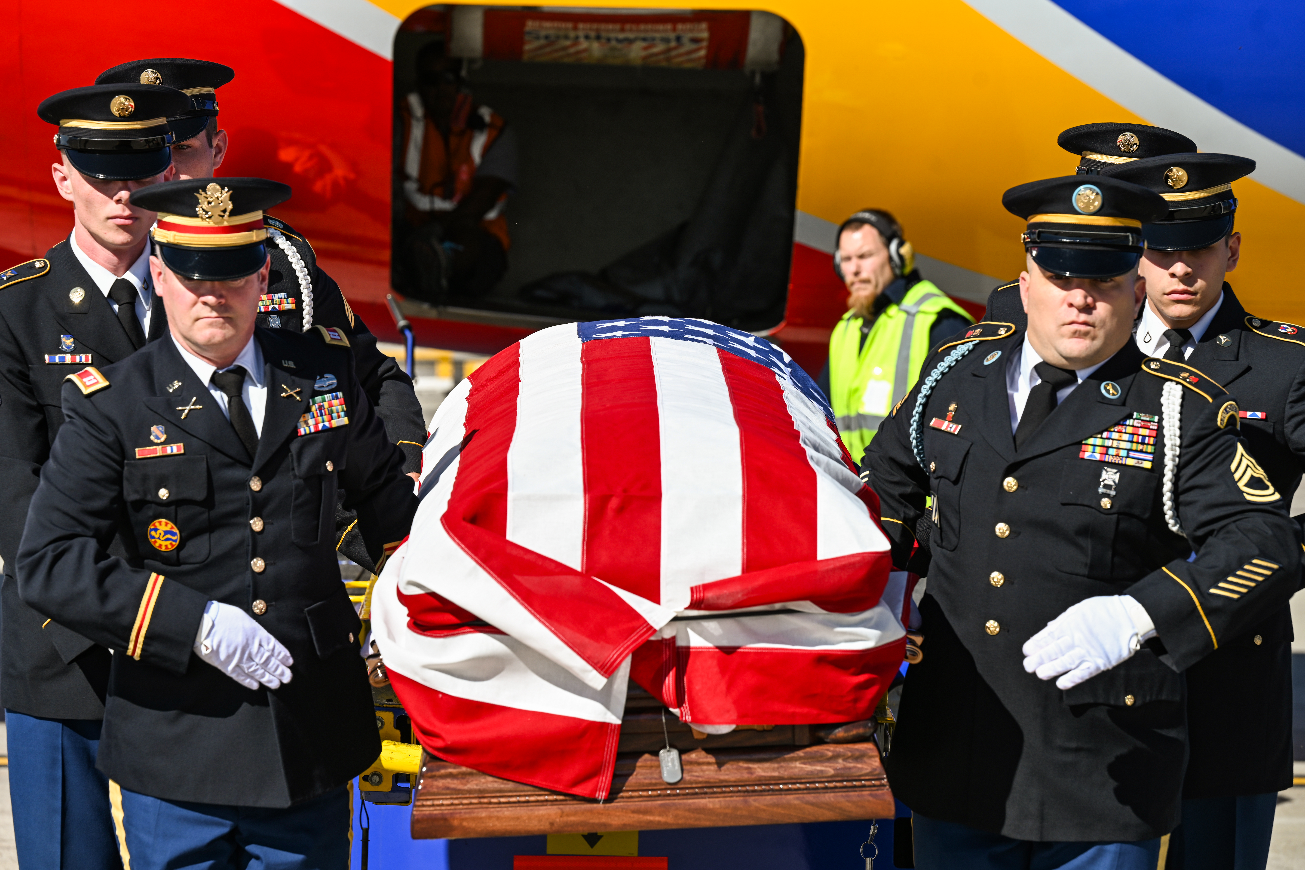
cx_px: 652
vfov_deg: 9.5
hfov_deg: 14.2
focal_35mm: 145
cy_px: 435
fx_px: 5256
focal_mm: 145
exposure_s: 1/640
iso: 100
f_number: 6.3
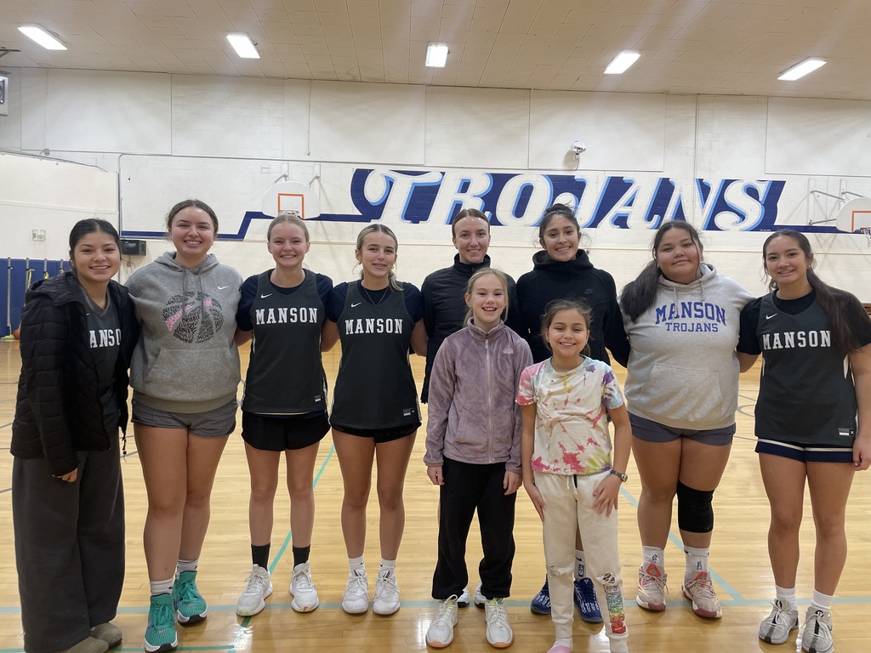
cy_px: 326
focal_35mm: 26
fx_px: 654
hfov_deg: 67.3
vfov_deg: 53.1
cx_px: 436
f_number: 1.6
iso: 125
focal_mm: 4.2
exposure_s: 1/120
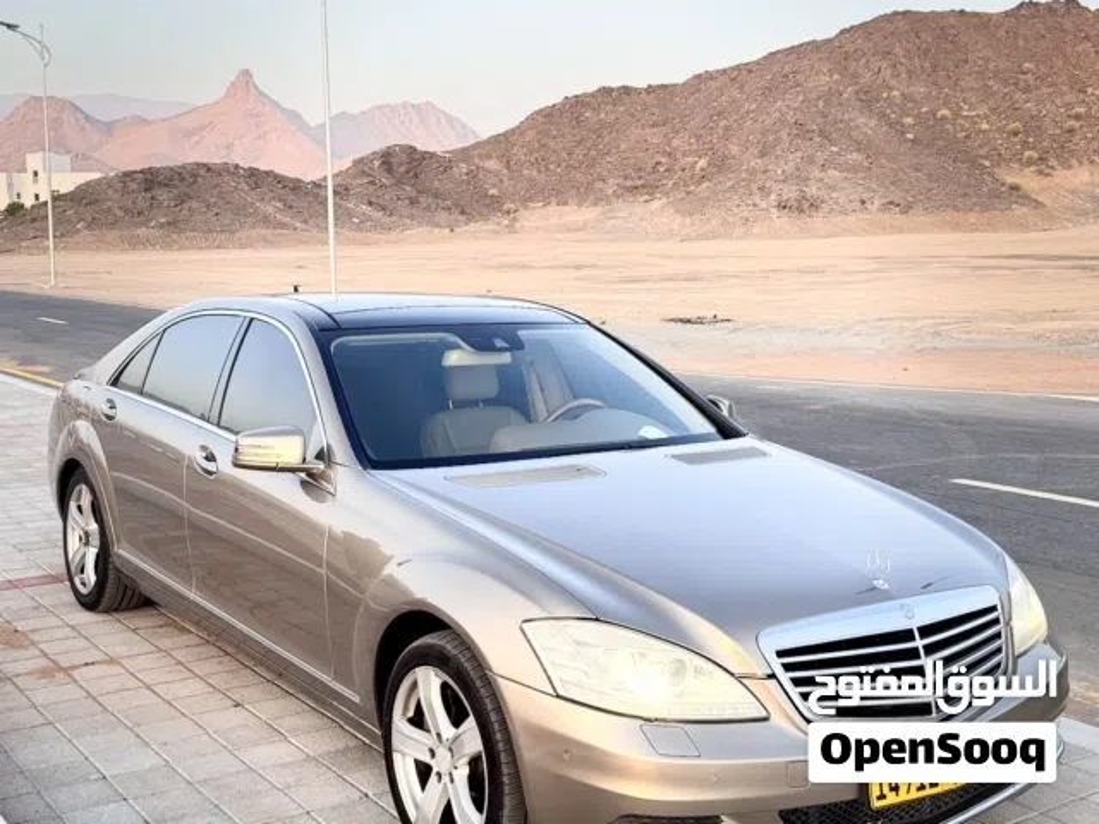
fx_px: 762
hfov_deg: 71.6
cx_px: 550
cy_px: 412
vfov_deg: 56.8
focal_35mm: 24
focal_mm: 6.76
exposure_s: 1/252
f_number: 1.78
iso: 80
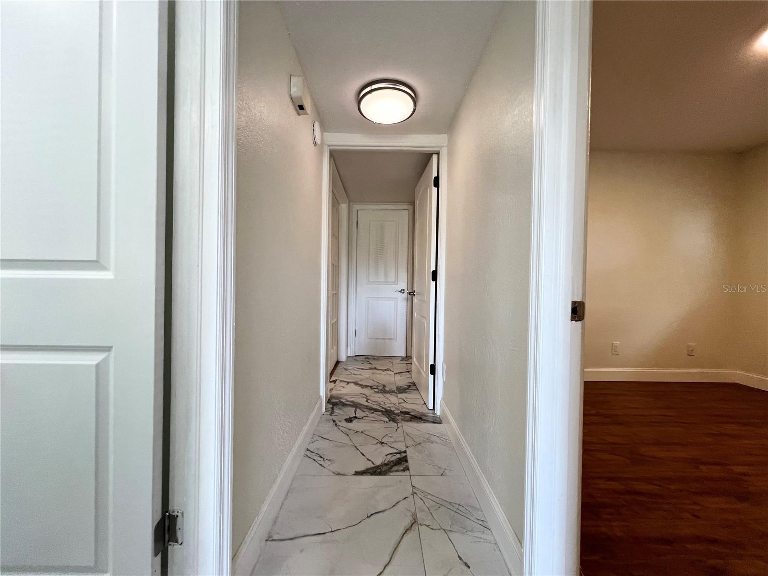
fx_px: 288
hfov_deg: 106.2
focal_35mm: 13
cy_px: 288
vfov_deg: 89.9
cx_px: 384
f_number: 1.8
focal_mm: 1.57
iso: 200
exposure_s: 1/120
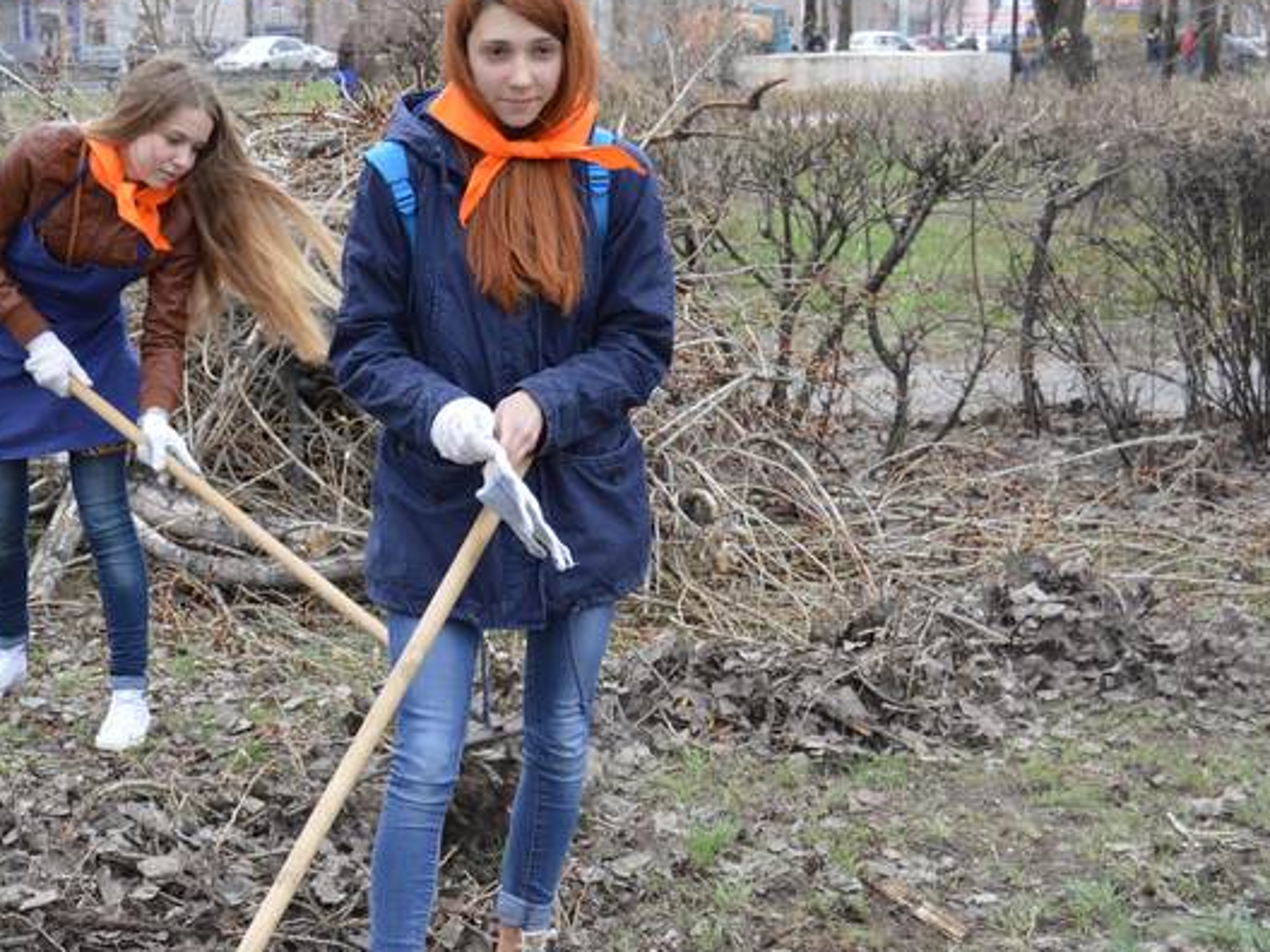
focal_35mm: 68
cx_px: 368
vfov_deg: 21.7
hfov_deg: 28.4
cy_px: 567
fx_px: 2485
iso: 125
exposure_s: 1/125
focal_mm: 31
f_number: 5.6
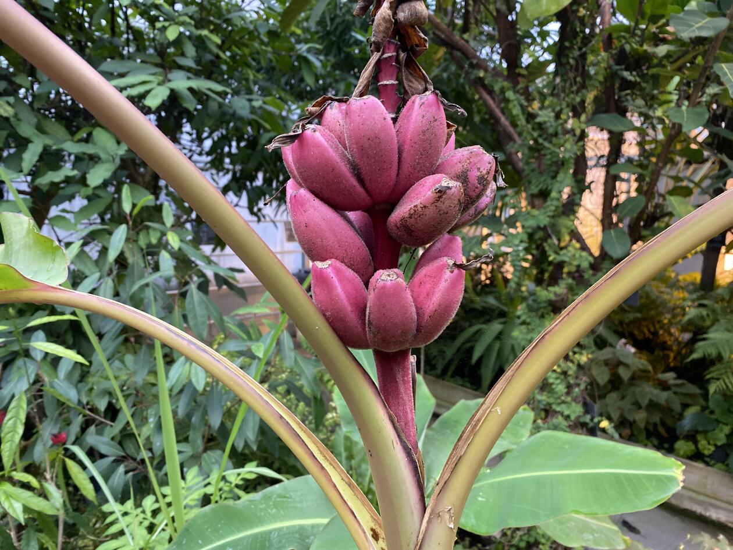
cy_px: 275
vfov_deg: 53.1
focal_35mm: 26
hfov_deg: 67.3
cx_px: 366
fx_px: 551
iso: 320
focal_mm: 4.25
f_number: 1.8
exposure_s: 1/50
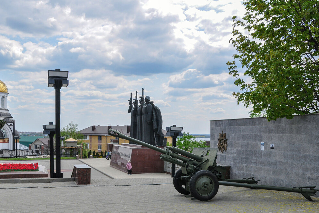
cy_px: 128
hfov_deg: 48.2
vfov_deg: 33.3
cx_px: 130
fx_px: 355
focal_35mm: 40
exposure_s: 1/320
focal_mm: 22
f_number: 10
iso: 200
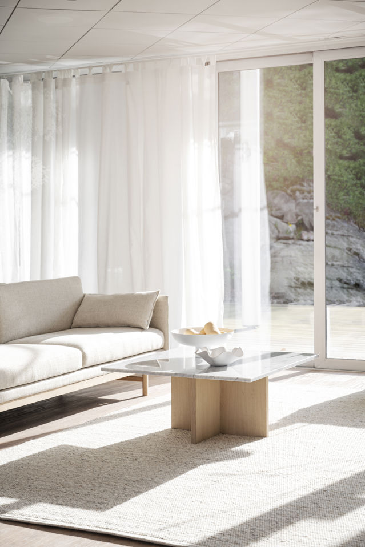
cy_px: 274
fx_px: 912
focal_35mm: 60
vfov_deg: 33.4
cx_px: 182
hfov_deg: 22.6
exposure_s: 1/125
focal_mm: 60
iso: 64
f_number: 4
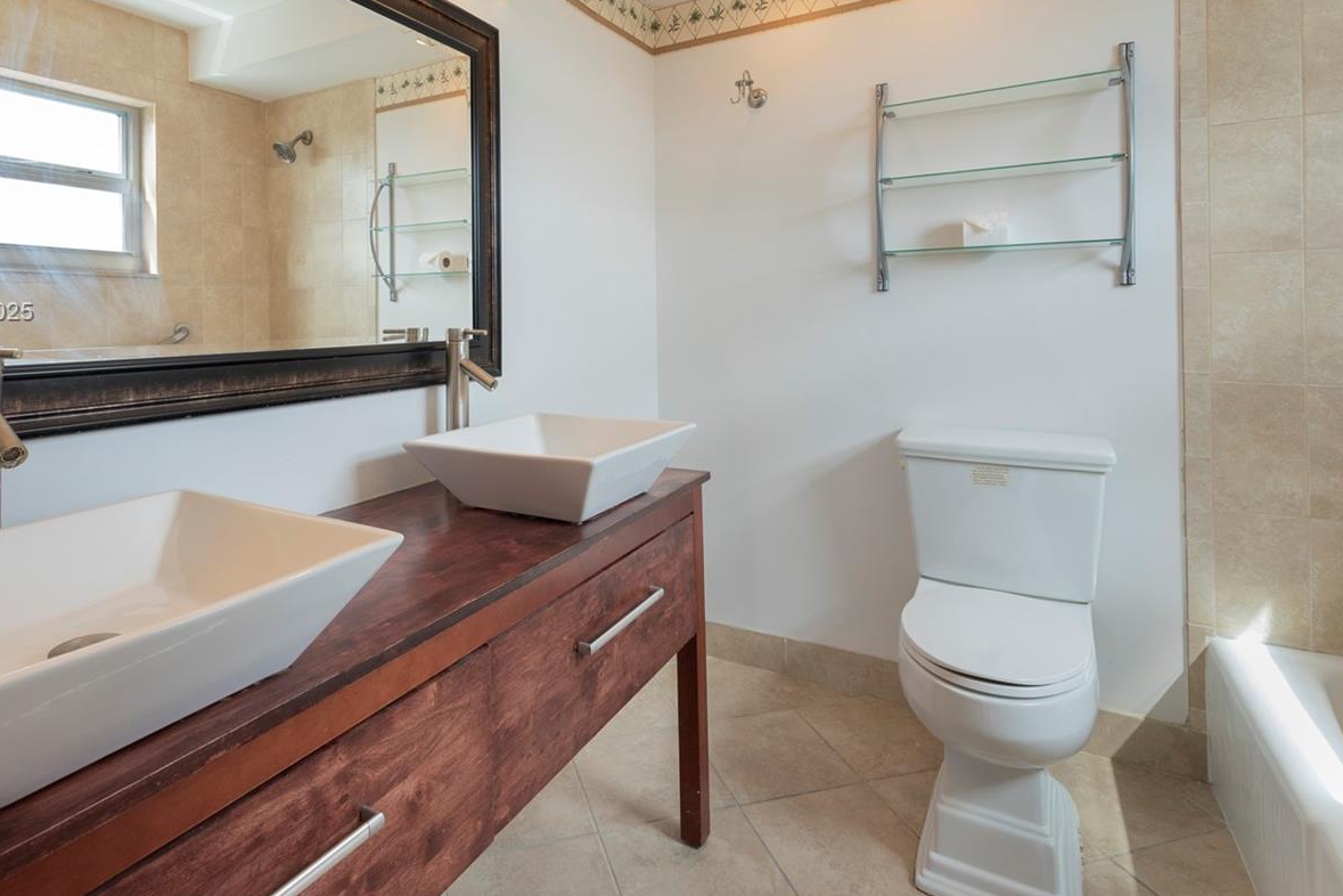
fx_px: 709
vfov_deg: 63.3
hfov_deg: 86.4
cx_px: 580
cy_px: 314
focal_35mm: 19
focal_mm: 14
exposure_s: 1/250
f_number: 9
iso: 640
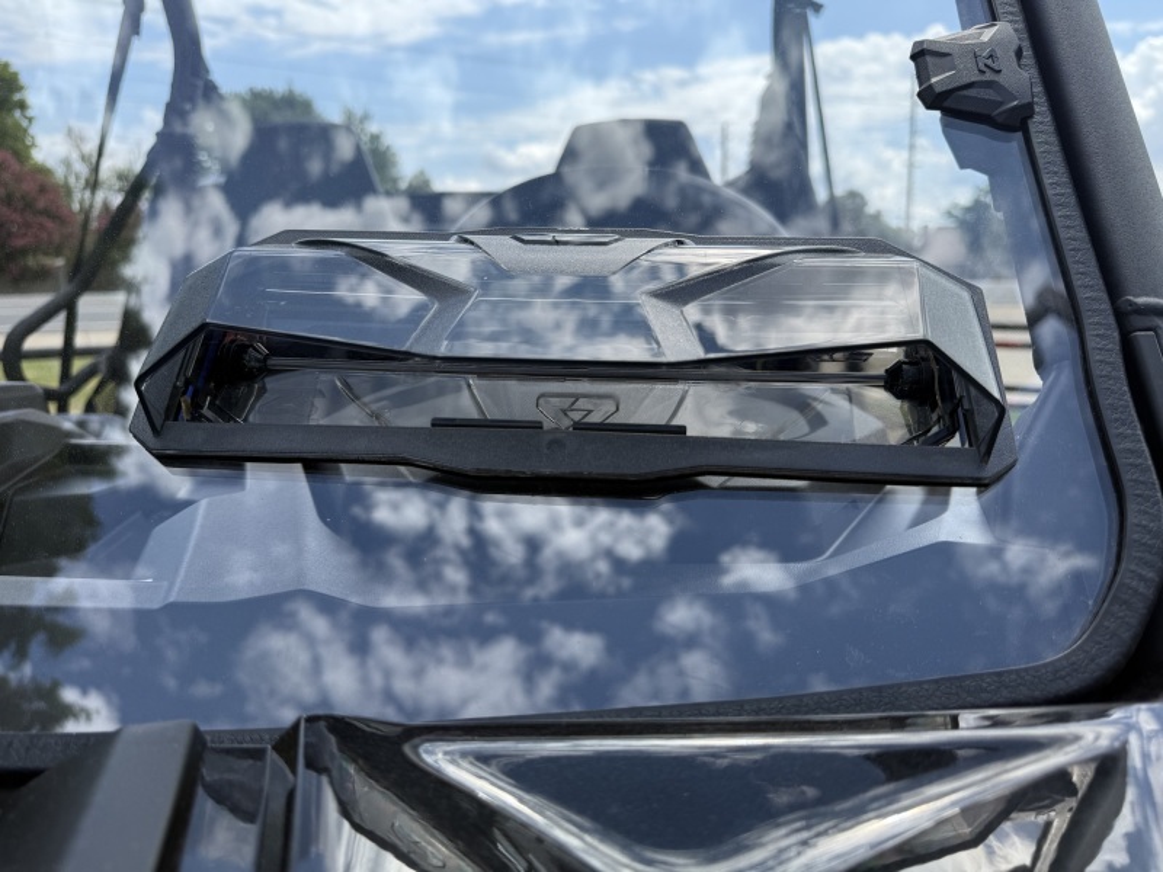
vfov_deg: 56.8
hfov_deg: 71.6
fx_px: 806
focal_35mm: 24
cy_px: 436
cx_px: 582
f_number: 1.78
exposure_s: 1/2232
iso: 80
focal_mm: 6.76
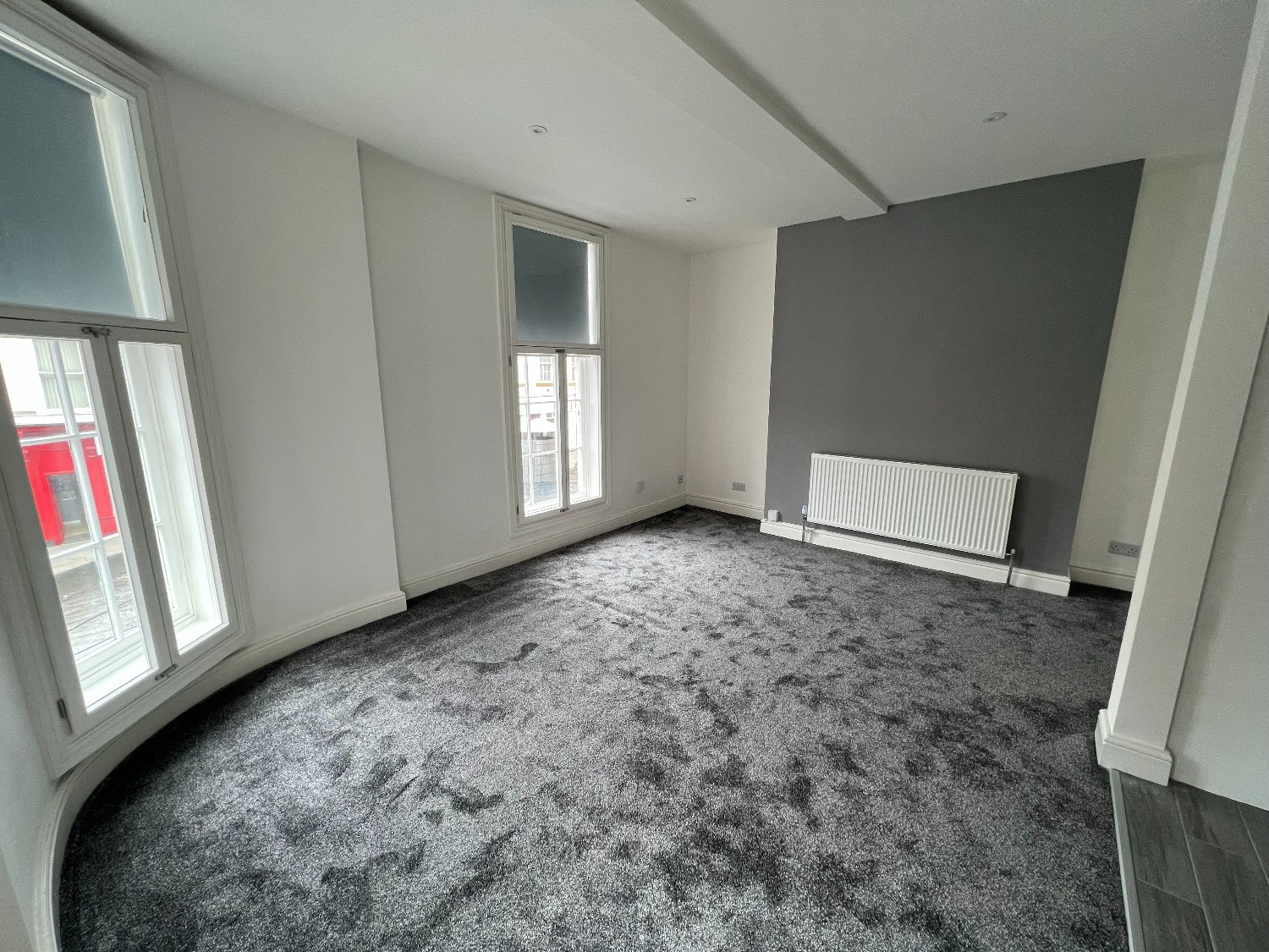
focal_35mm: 13
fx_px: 477
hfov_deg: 106.2
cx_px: 634
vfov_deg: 89.9
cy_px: 476
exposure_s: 1/99
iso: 80
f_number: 1.8
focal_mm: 1.57
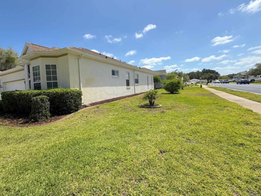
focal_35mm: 16
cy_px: 90
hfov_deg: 94.4
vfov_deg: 77.9
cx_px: 122
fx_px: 121
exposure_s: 1/2410
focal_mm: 2.22
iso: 50
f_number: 2.2
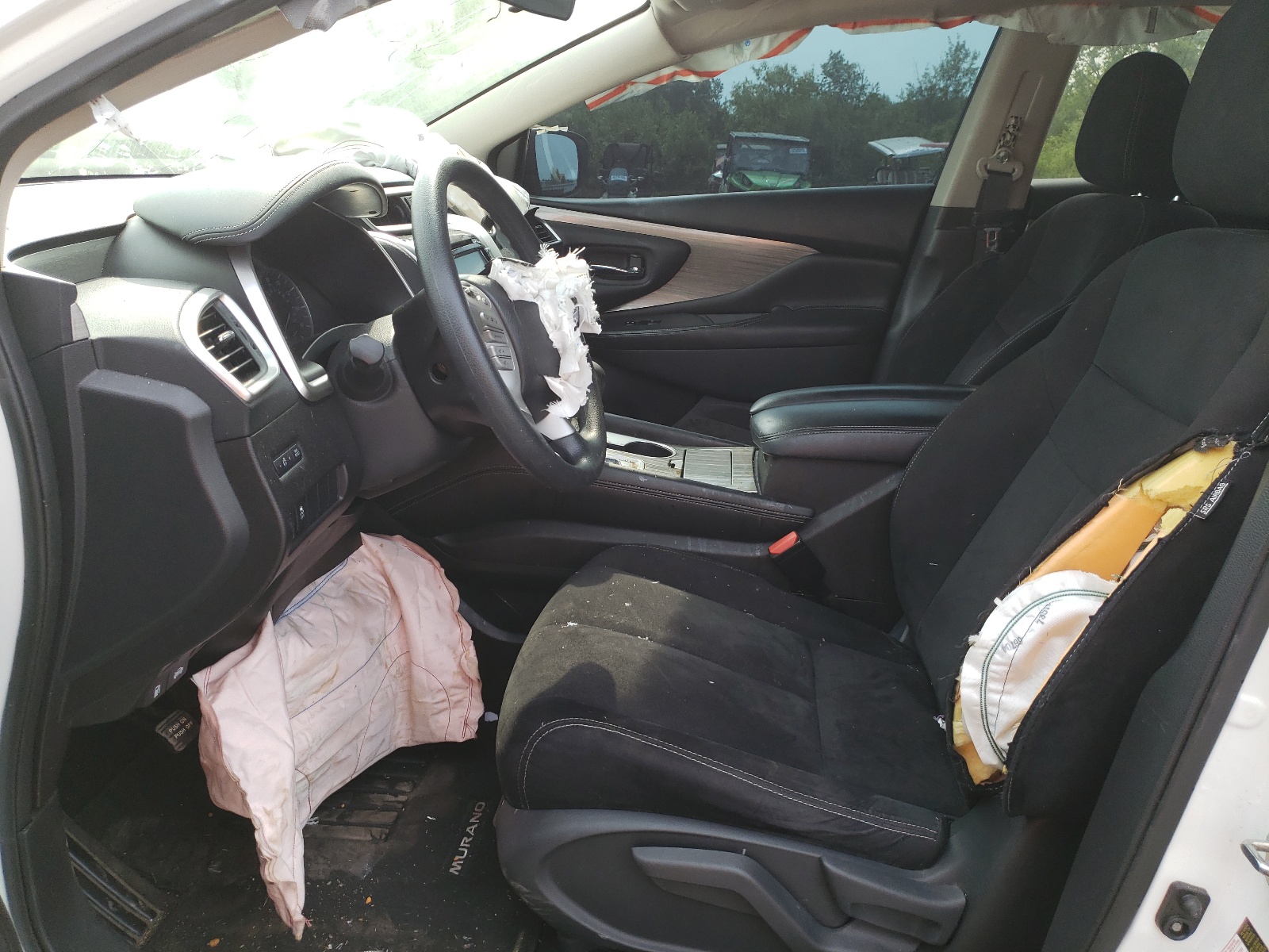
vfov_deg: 53.1
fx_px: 953
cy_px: 476
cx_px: 634
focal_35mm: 26
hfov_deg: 67.3
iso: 50
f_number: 1.5
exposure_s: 1/385
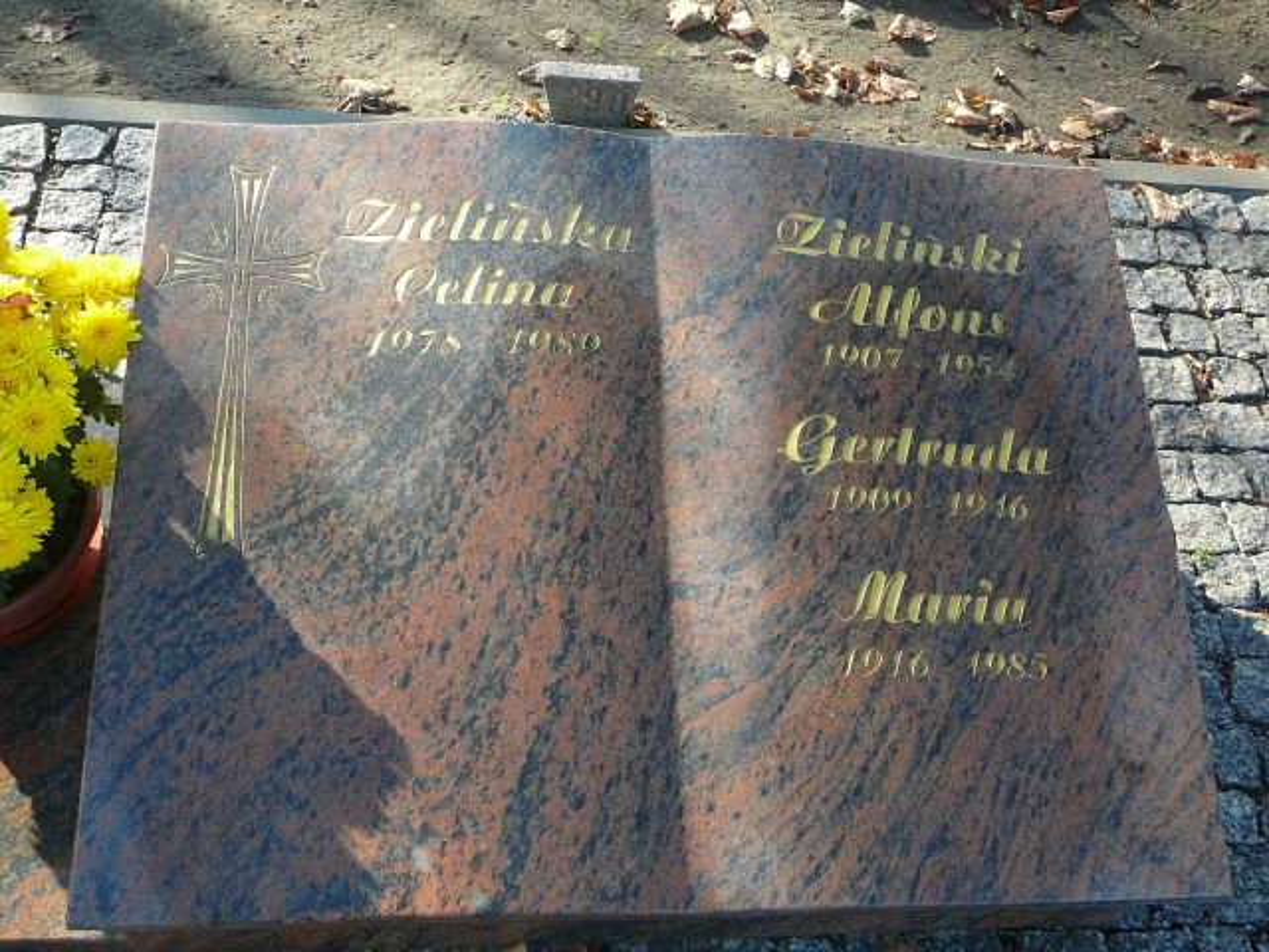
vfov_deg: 37.7
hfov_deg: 49.0
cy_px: 476
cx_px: 634
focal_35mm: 38
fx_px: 1393
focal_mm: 5.6
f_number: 3
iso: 80
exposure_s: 1/125
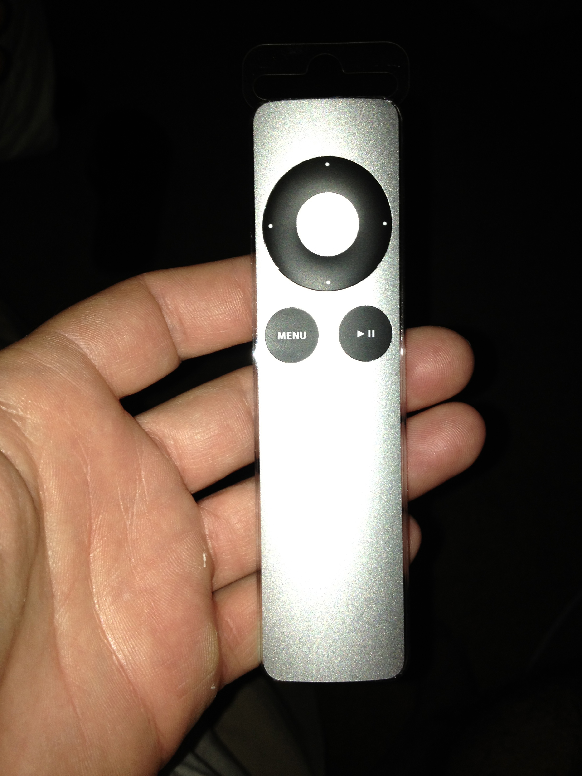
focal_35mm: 35
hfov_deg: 40.7
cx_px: 291
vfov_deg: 52.6
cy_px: 388
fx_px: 785
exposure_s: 1/89
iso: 64
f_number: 2.4
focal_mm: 4.28
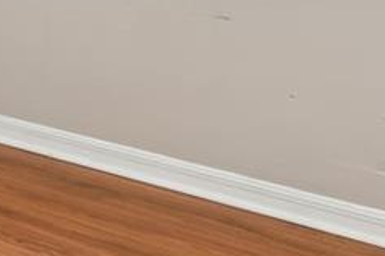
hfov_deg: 16.9
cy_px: -190
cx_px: -296
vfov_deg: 12.5
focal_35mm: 101
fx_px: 1079
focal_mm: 10
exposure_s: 1/10
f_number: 7.1
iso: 100
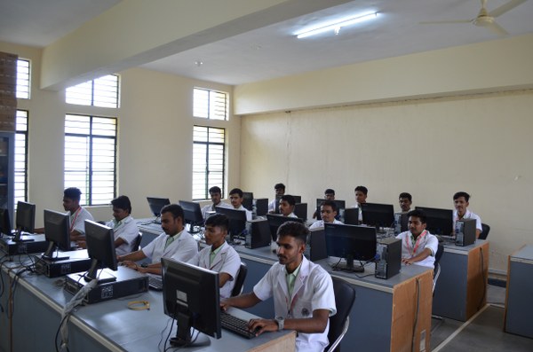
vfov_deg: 47.7
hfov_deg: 67.5
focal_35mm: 27
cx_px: 266
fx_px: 399
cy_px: 176
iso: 400
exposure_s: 1/60
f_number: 4
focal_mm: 18
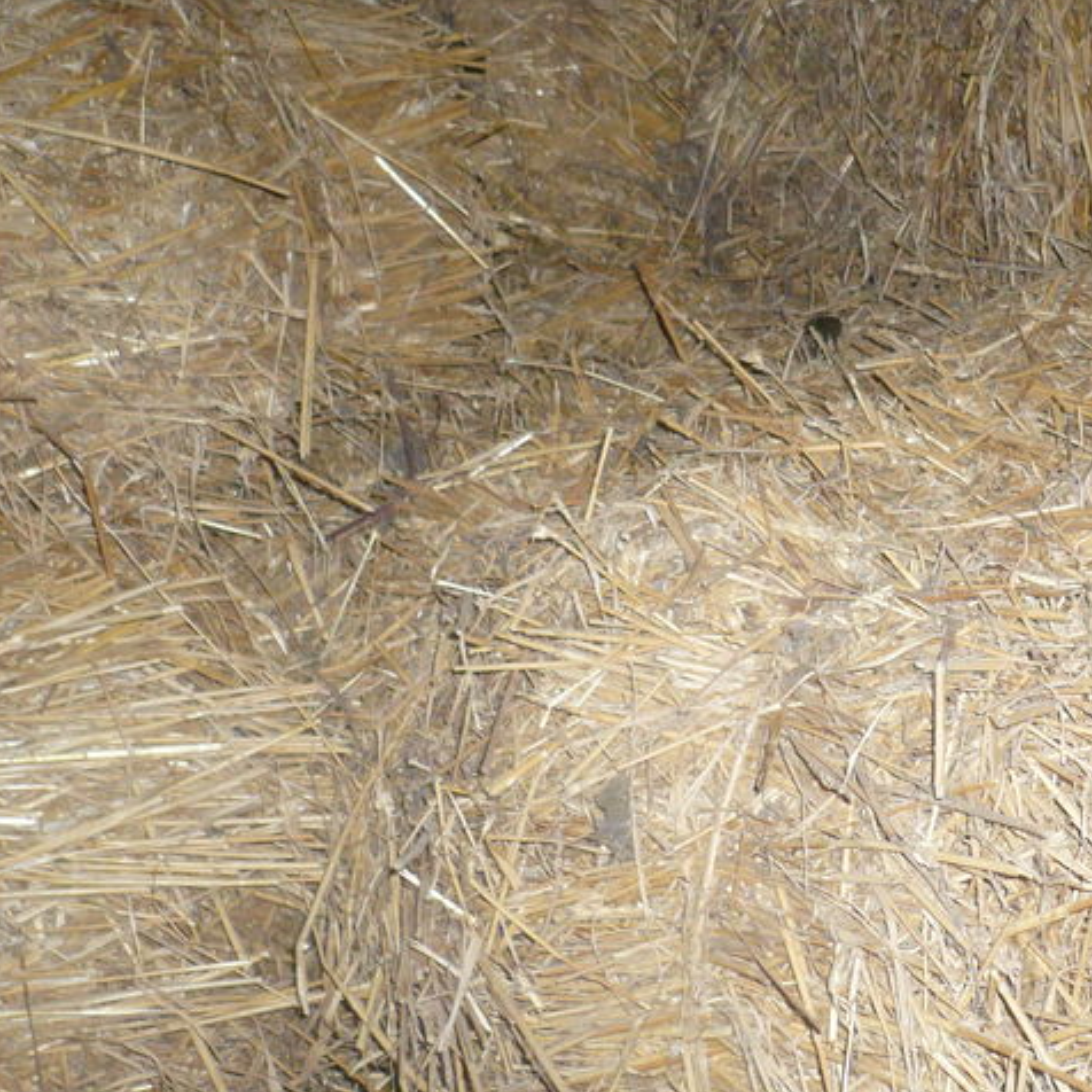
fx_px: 2320
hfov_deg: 25.5
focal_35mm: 65
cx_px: 1014
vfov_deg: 26.5
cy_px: 613
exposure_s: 1/30
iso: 200
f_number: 2.8
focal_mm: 5.8
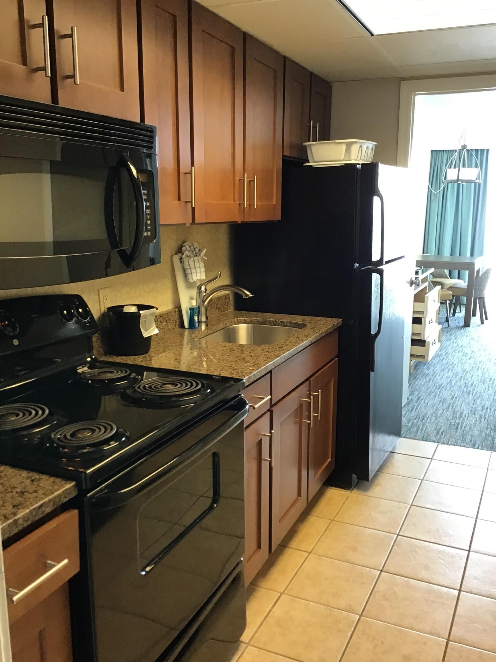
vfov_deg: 56.8
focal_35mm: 32
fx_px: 611
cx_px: 254
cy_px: 341
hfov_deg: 44.2
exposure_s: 1/30
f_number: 2.4
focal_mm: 3.3
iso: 80
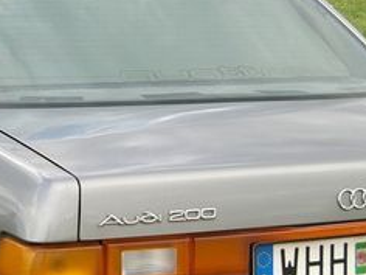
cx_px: 149
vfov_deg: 14.3
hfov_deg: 19.1
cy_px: 213
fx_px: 1089
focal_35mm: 103
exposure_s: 1/250
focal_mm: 7.9
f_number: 2.8
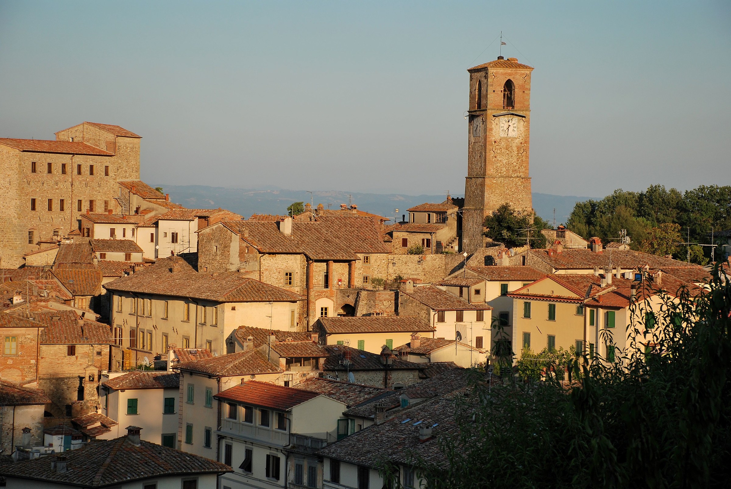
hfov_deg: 19.4
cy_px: 244
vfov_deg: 13.1
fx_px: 2135
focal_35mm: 105
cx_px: 366
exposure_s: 1/320
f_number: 7.1
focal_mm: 70
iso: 100
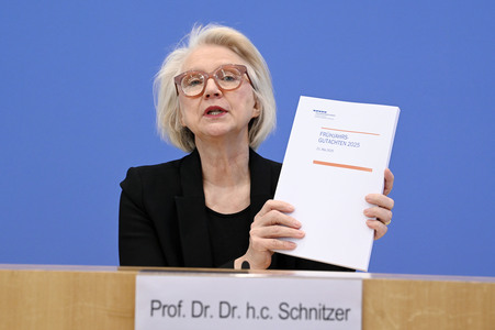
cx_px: 248
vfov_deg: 14.4
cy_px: 165
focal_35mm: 95
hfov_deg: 21.5
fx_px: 1305
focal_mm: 95
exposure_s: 1/640
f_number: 6.3
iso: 4000
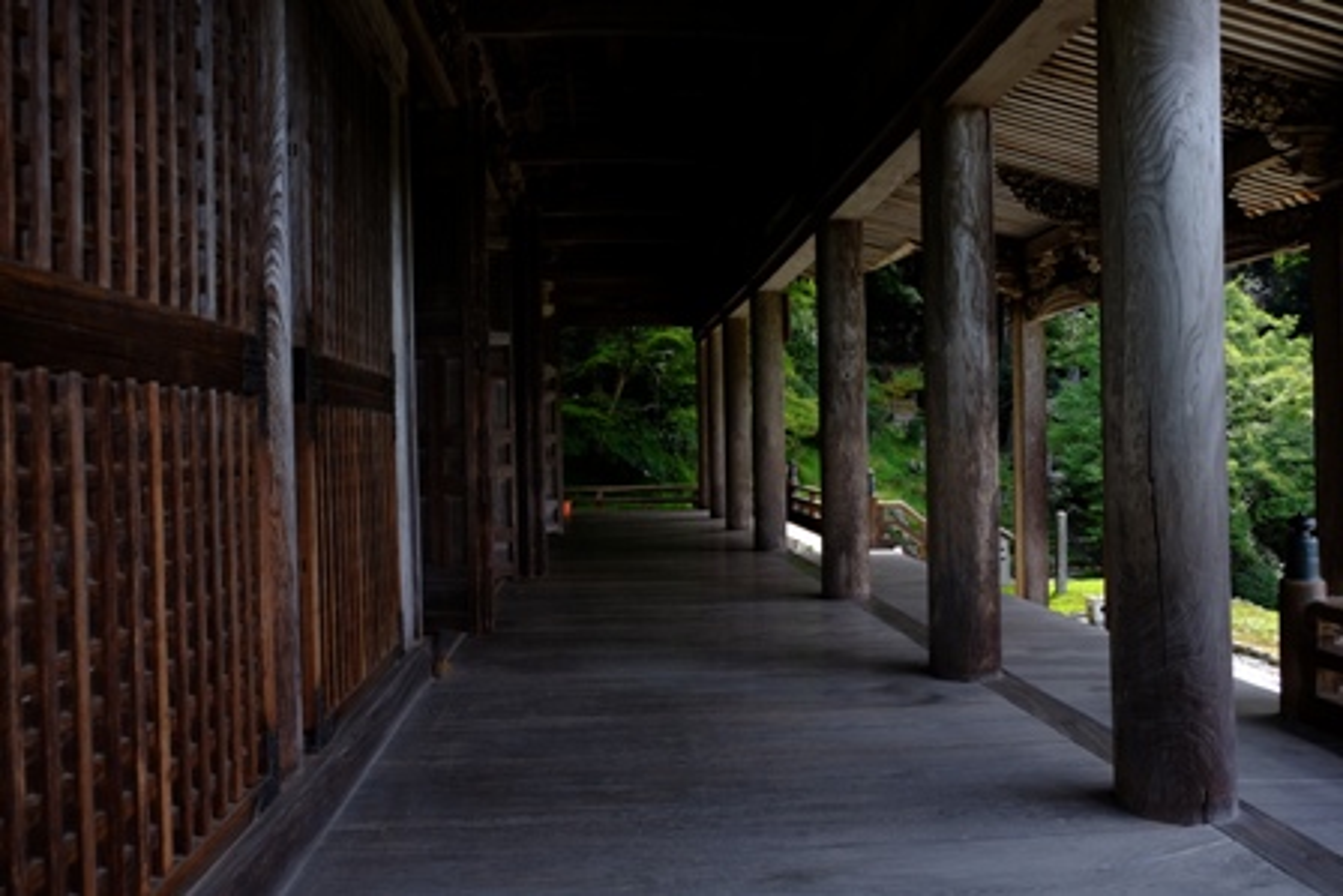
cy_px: 448
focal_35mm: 27
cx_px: 672
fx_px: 1008
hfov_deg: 67.4
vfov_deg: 48.0
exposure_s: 1/170
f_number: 4
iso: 200
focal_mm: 18
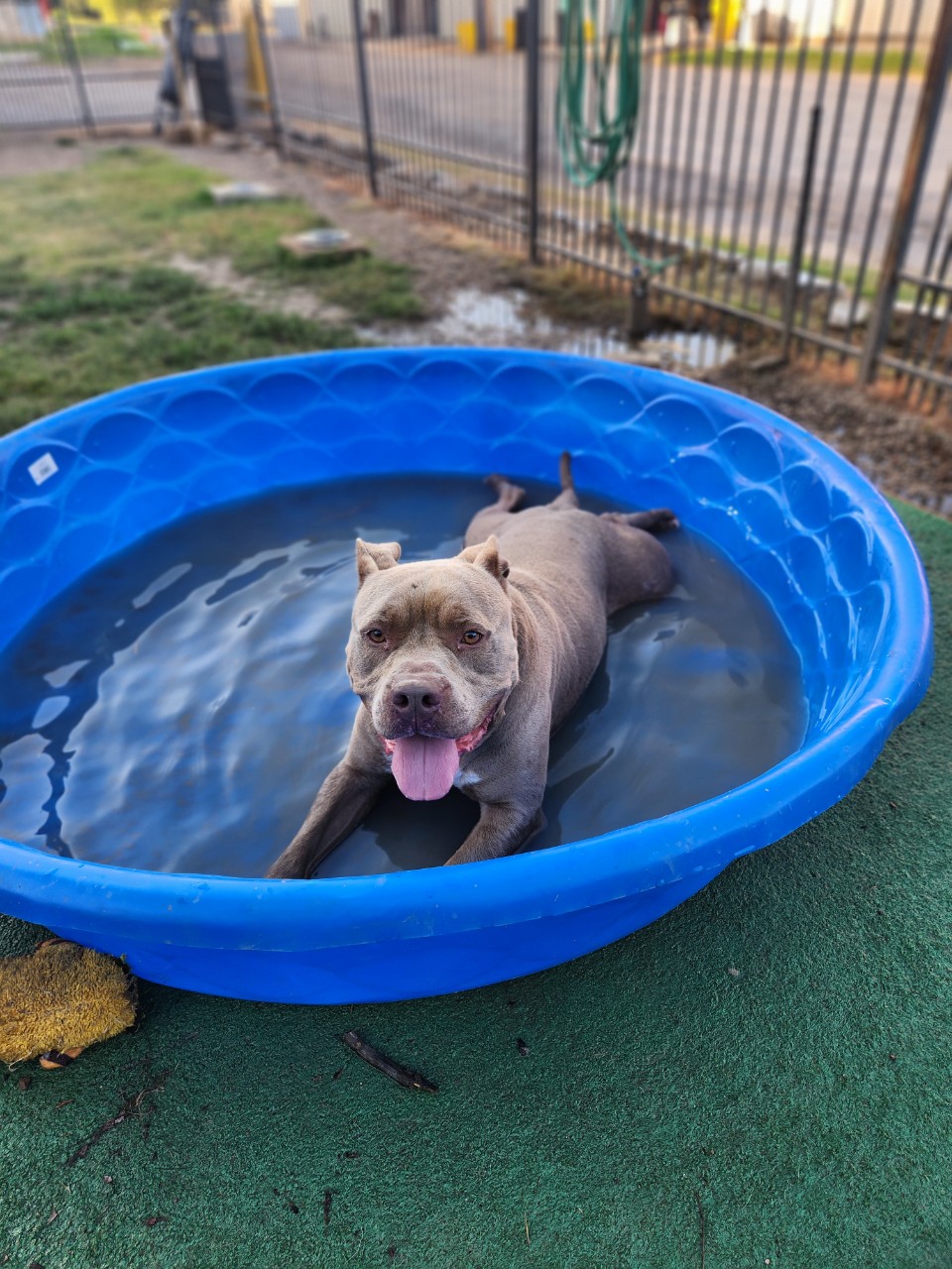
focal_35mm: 23
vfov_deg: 73.9
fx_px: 843
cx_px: 476
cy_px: 634
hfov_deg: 58.9
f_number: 1.8
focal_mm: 5.4
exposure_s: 1/123
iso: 20
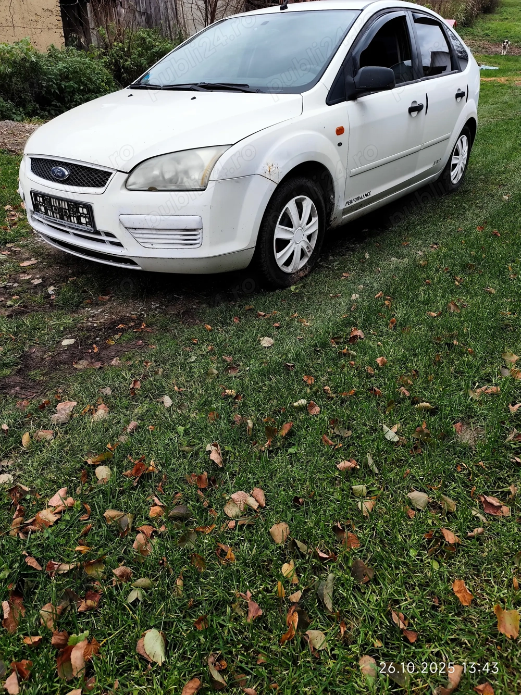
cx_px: 260
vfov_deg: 73.9
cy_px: 348
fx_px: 462
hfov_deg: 58.9
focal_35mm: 23
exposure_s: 1/260
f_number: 1.65
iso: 50
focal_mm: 6.19
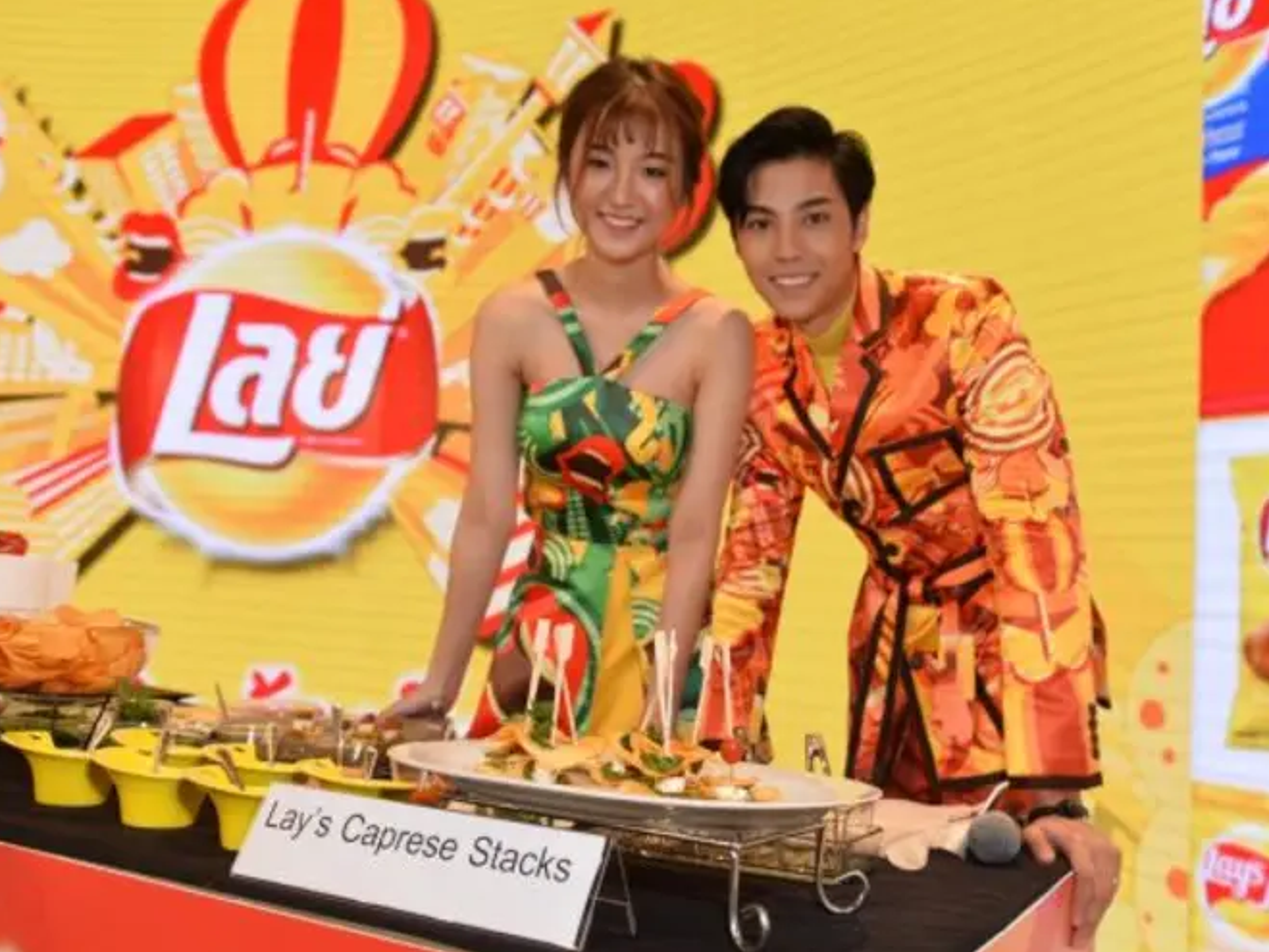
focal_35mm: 33
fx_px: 1210
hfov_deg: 55.2
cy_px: 467
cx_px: 712
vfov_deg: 42.9
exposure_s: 1/200
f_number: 4
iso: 500
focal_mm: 29
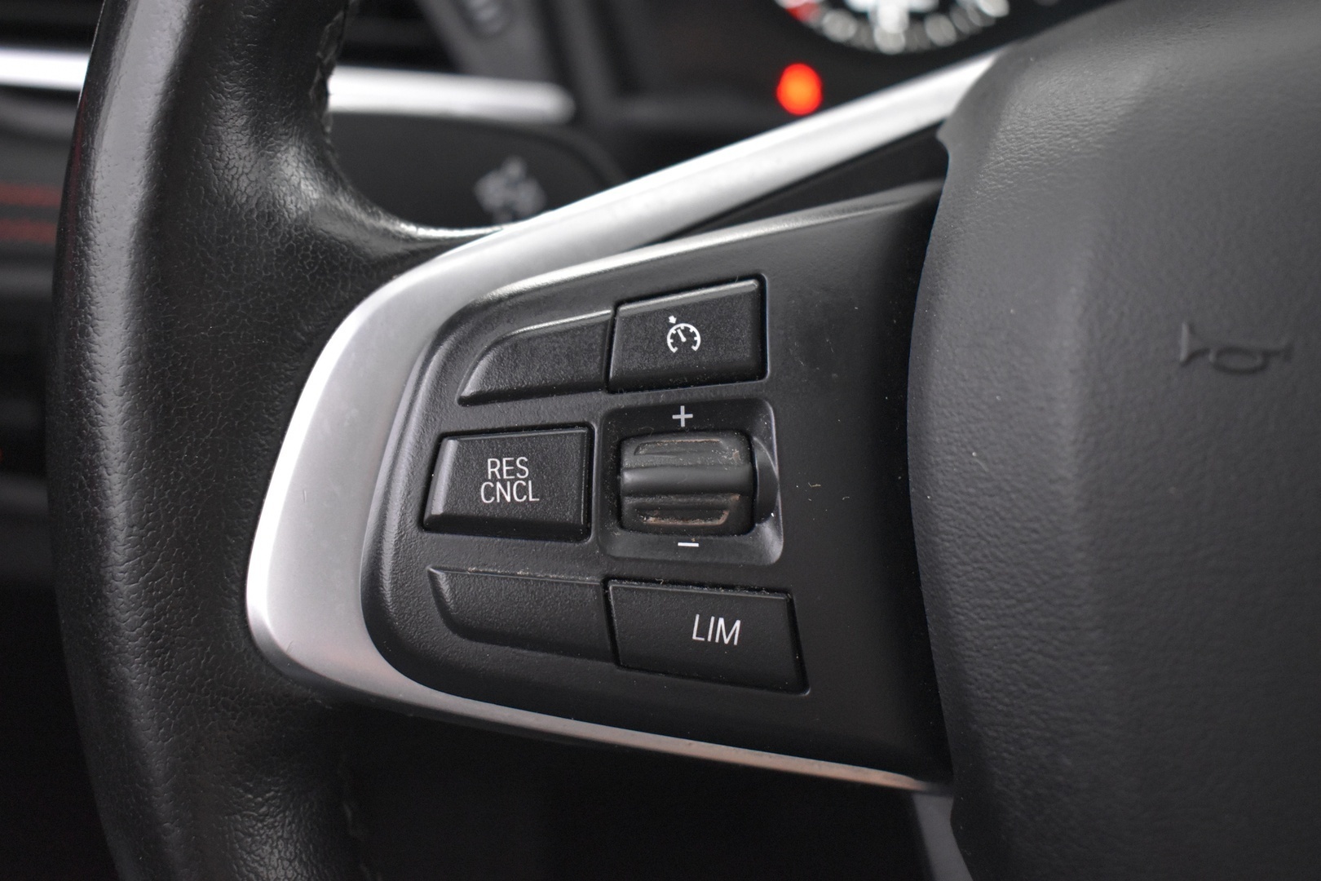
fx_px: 1706
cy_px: 440
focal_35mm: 46
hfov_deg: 42.3
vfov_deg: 28.9
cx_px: 660
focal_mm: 31
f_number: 4.2
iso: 3200
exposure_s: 1/15
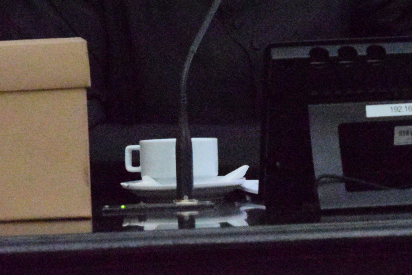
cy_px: -94
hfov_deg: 6.0
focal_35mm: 343
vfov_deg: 4.0
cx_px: 565
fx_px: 3929
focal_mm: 80
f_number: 8
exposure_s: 1/400
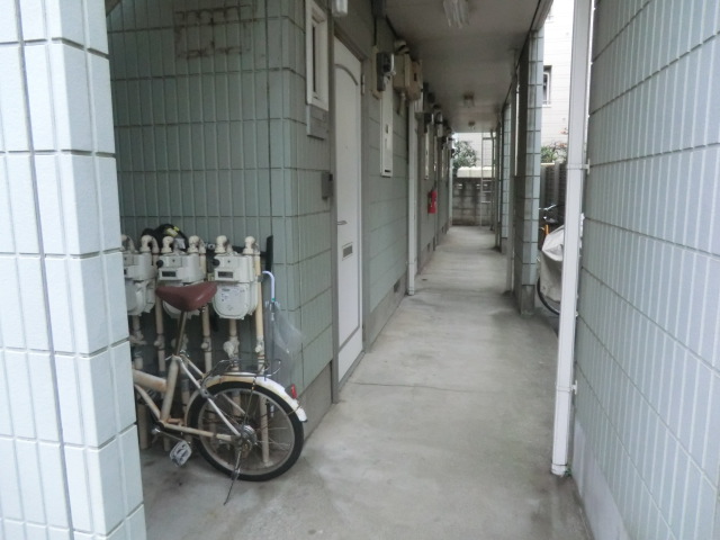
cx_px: 360
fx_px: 499
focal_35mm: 24
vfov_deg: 56.8
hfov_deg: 71.6
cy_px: 270
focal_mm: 4.3
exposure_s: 1/60
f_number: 3.2
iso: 500
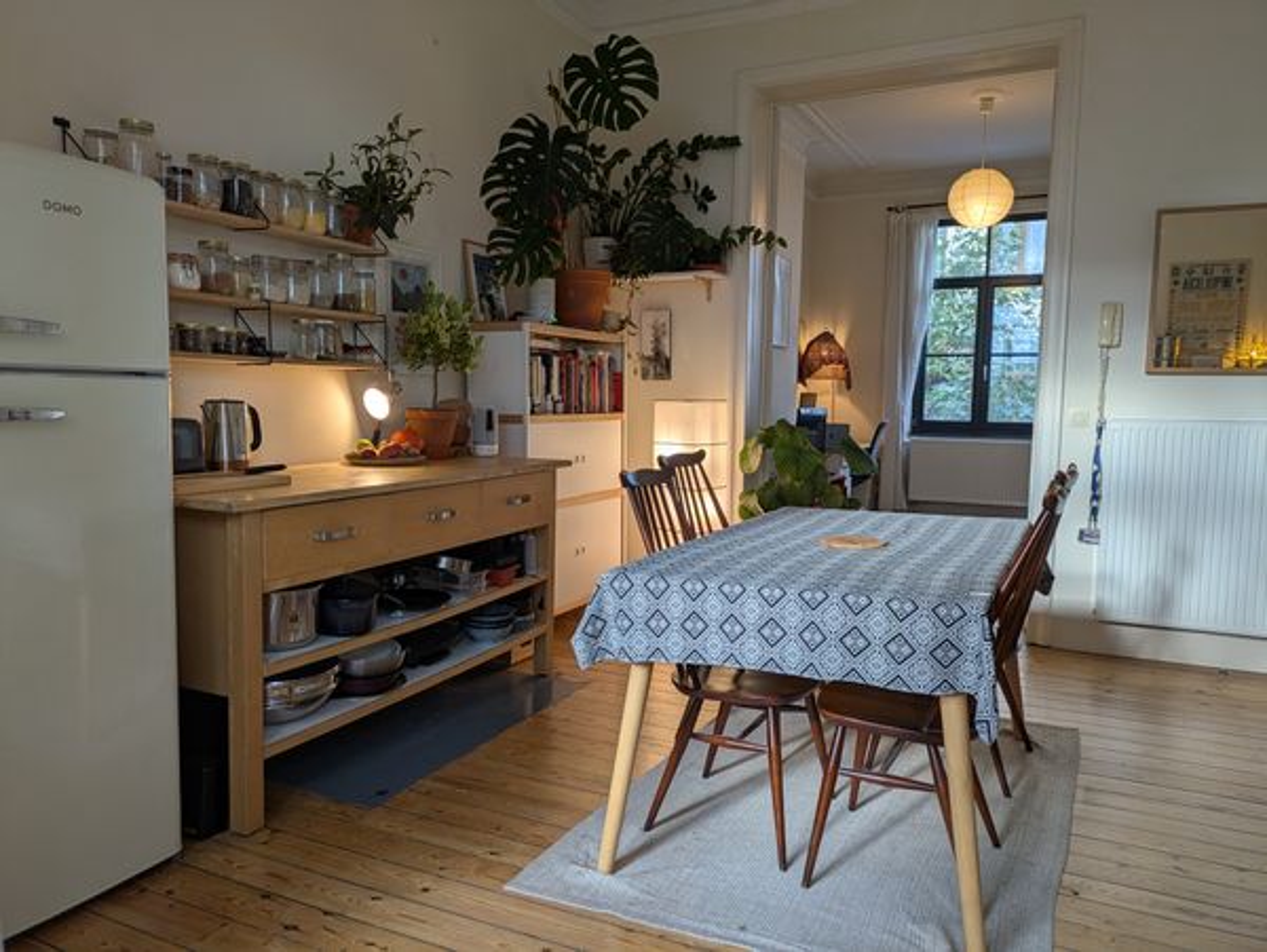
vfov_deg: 54.9
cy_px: 476
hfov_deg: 69.3
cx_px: 634
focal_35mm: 25
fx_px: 916
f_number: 1.89
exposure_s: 1/100
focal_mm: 5.43
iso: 51
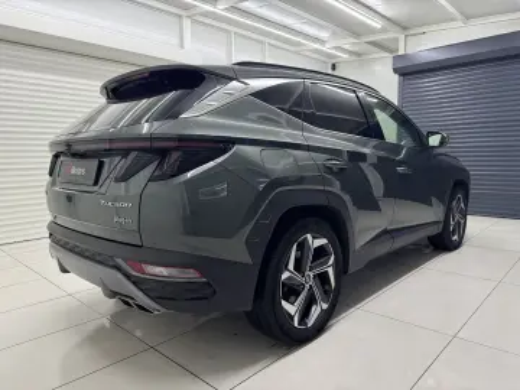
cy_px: 195
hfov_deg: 71.6
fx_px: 361
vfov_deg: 56.8
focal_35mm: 24
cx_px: 260
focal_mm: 6.76
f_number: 1.78
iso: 160
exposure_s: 1/50
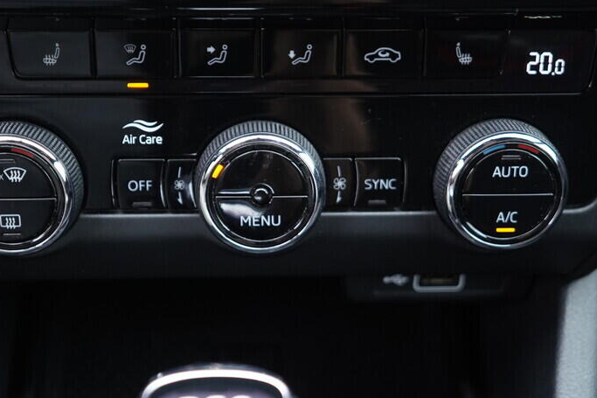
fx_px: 895
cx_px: 274
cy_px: 207
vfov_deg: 25.0
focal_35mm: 54
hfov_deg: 36.9
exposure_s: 1/40
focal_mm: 24
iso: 500
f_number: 2.8
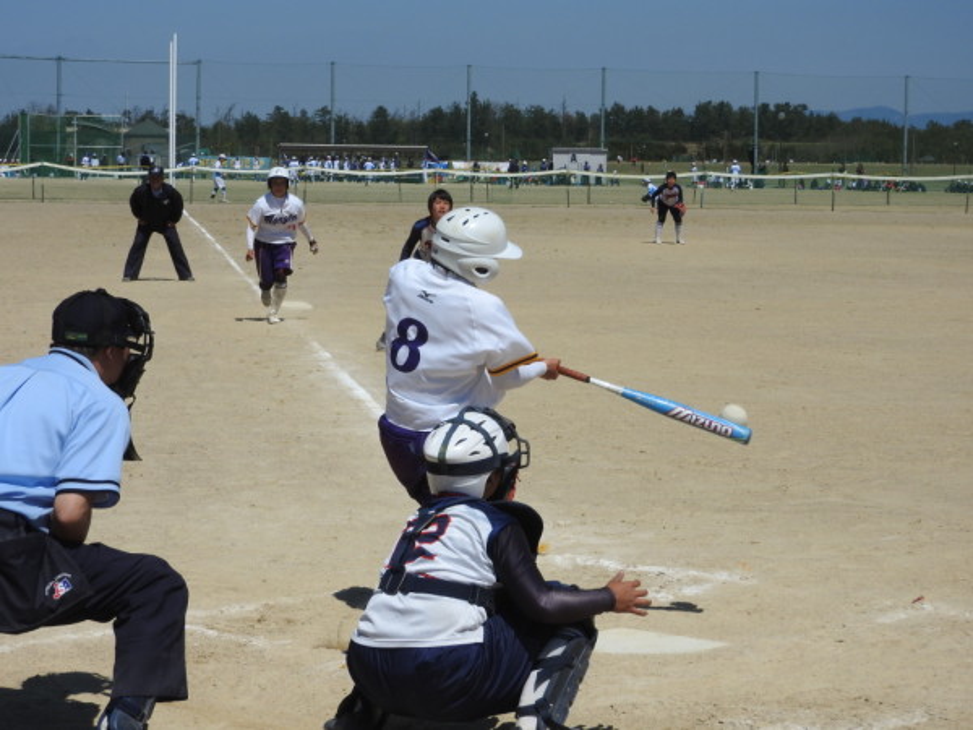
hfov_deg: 20.7
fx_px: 2670
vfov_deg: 15.6
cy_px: 365
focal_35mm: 95
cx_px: 486
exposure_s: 1/1600
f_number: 4.8
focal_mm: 17
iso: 100
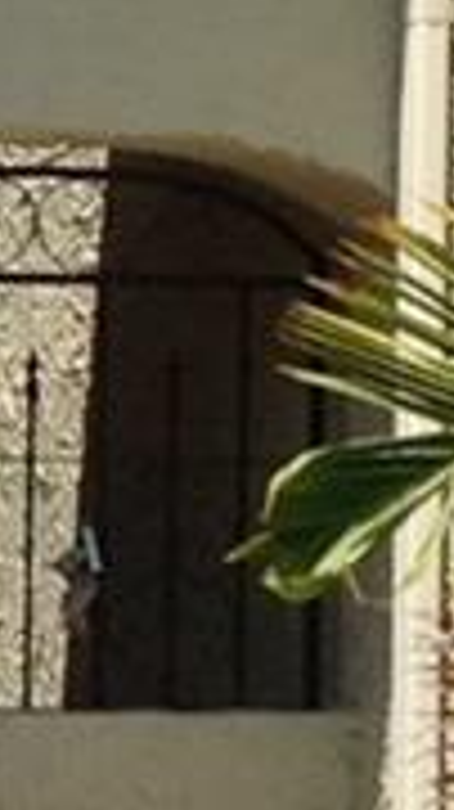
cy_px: 657
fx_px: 7247
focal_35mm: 338
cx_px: -957
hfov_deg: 3.5
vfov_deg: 6.4
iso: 50
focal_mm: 4.28
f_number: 2.4
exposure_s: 1/1209
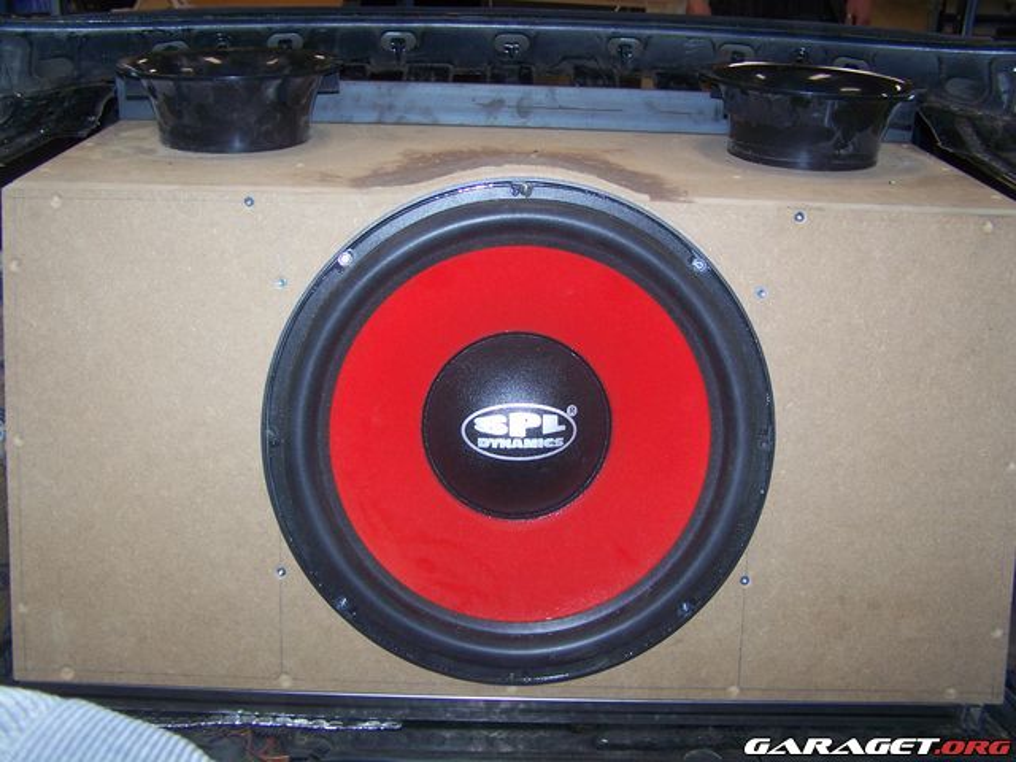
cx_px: 508
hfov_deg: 49.0
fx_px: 1115
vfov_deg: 37.7
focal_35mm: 38
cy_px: 381
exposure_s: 1/60
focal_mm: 6.3
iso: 80
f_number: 2.8
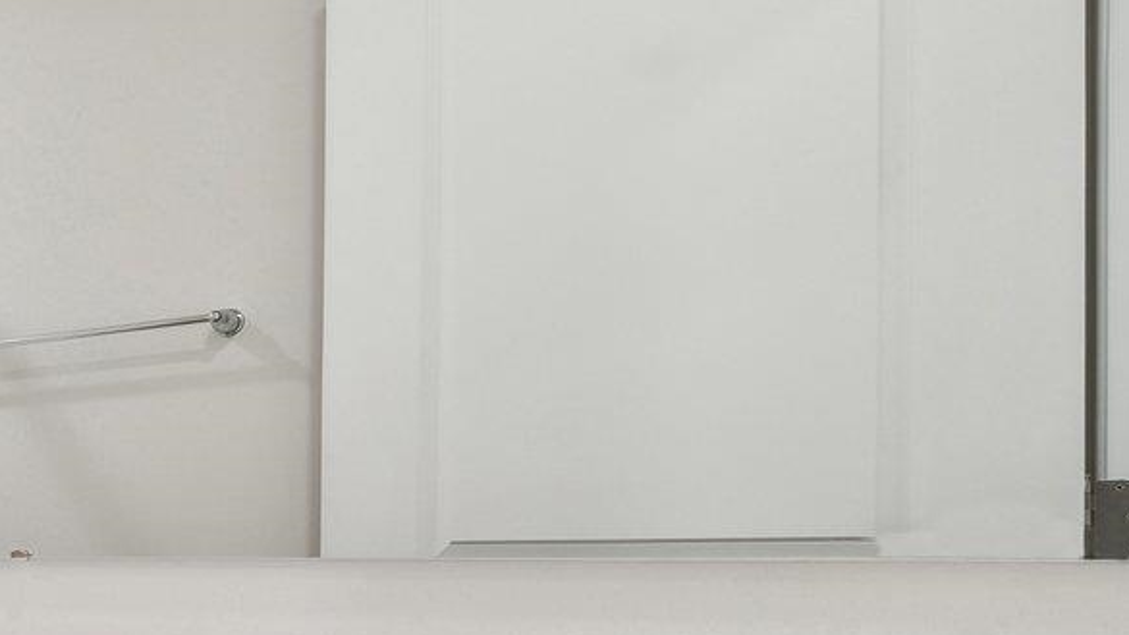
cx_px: -560
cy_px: 559
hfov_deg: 29.0
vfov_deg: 26.3
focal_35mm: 44
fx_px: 1317
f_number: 8
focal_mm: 12
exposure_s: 1/6
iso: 125
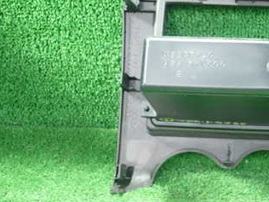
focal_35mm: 57
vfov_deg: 25.6
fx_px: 443
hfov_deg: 31.8
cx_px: 252
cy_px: 90
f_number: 2.3
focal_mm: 5.5
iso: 800
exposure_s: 1/40
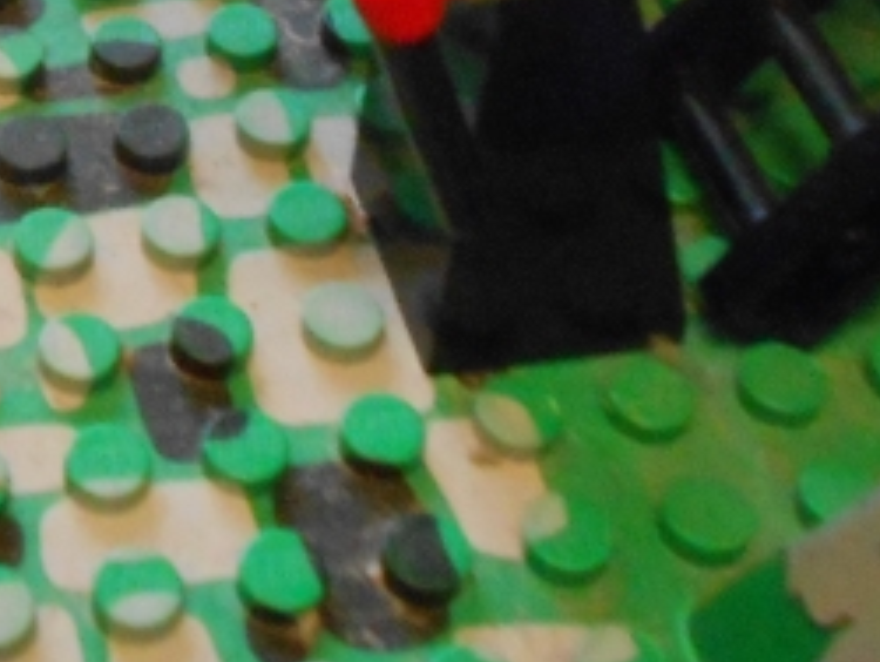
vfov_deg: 14.3
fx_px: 2443
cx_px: -56
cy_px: -359
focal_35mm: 96
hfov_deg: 19.7
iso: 800
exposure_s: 1/5
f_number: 3.8
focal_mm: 5.3
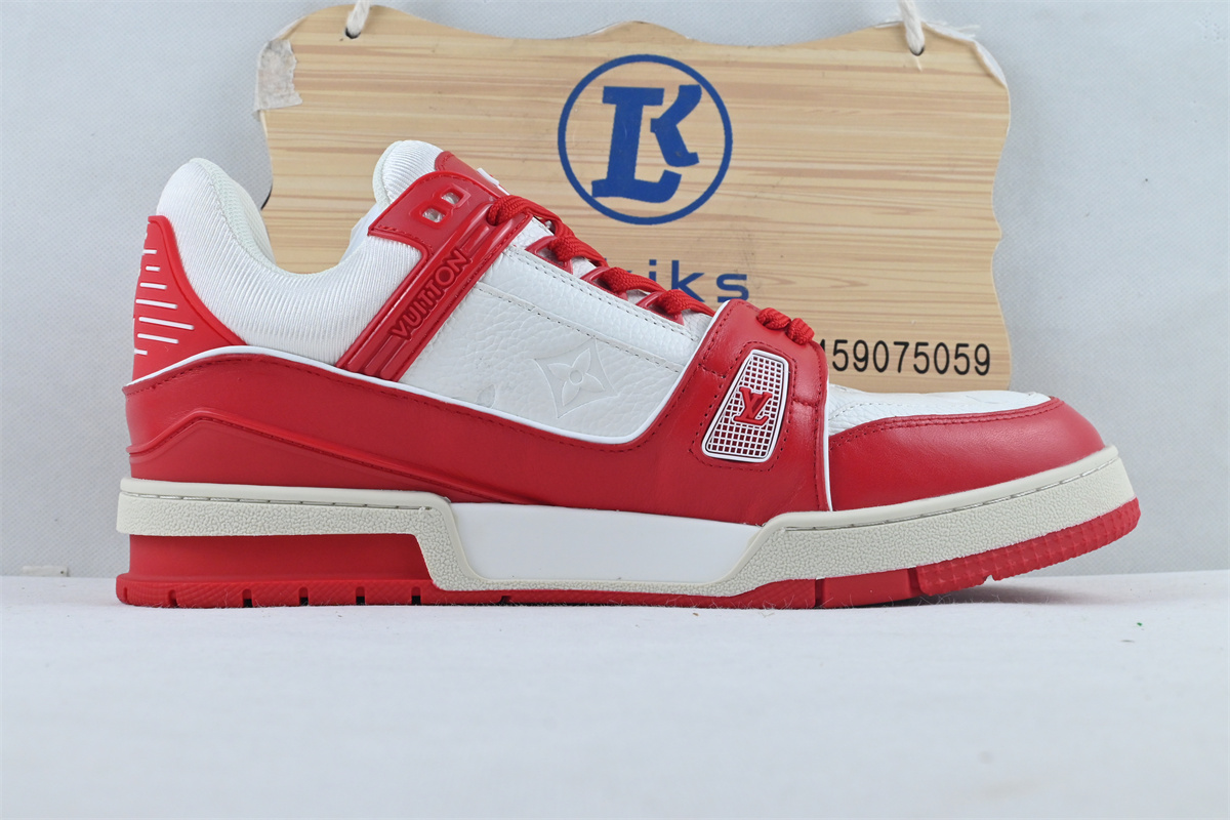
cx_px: 615
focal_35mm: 47
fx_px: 1614
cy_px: 410
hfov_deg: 41.7
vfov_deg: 28.5
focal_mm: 31.5
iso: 1000
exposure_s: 1/160
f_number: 10
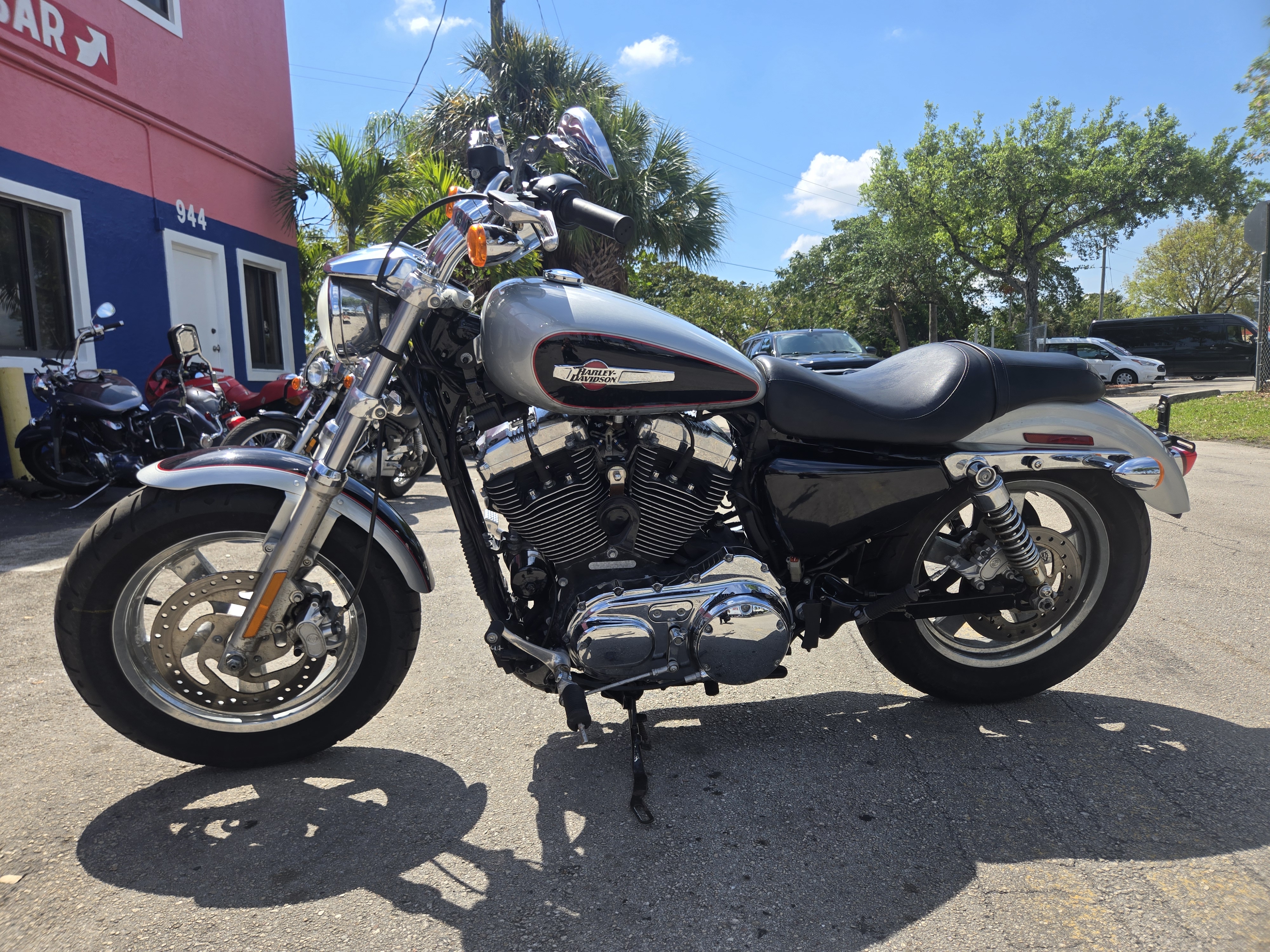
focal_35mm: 23
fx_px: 844
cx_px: 635
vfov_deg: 58.9
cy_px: 476
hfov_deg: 73.9
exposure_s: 1/1297
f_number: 1.8
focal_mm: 5.4
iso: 25
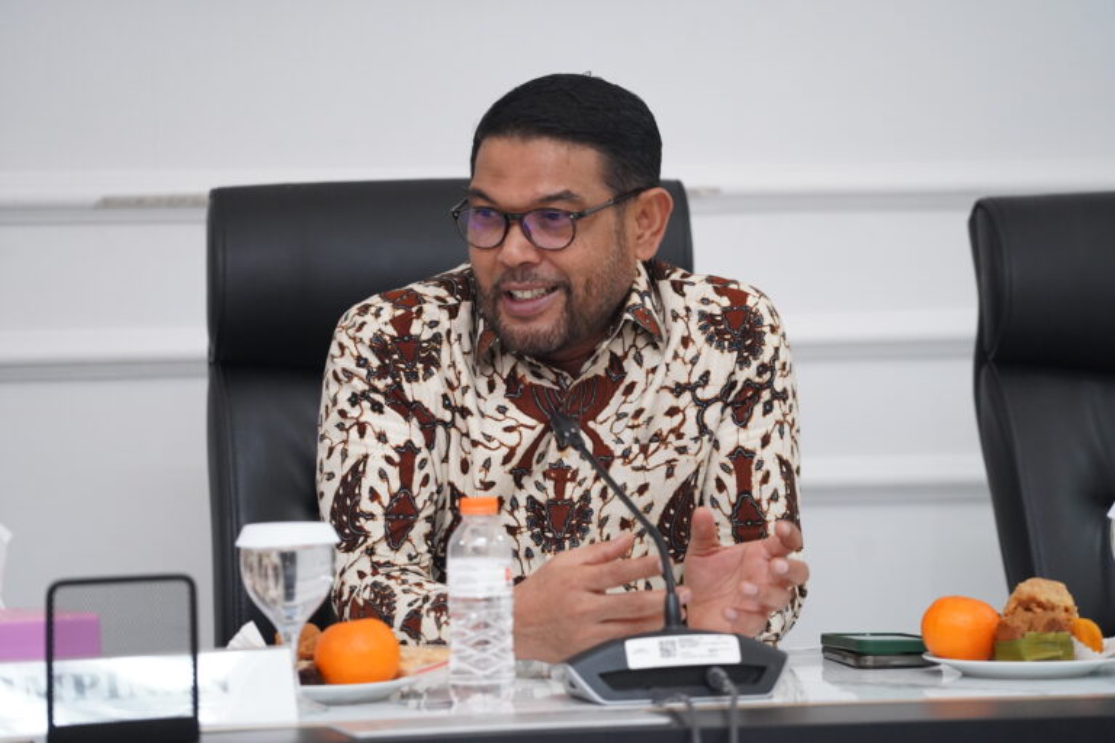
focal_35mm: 162
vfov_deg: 8.5
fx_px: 5017
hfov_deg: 12.7
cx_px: 558
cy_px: 372
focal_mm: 162
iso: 5000
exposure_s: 1/160
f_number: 4
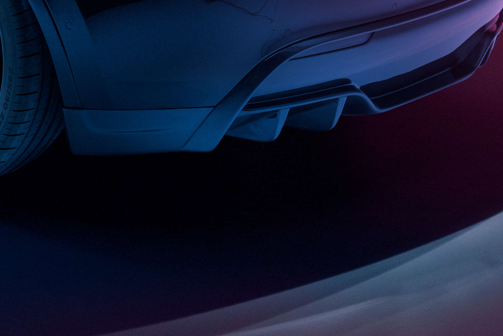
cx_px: -164
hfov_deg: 10.7
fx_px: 2617
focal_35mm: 187
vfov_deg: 7.2
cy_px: -193
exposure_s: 1.3
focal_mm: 39.7
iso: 400
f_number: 6.3
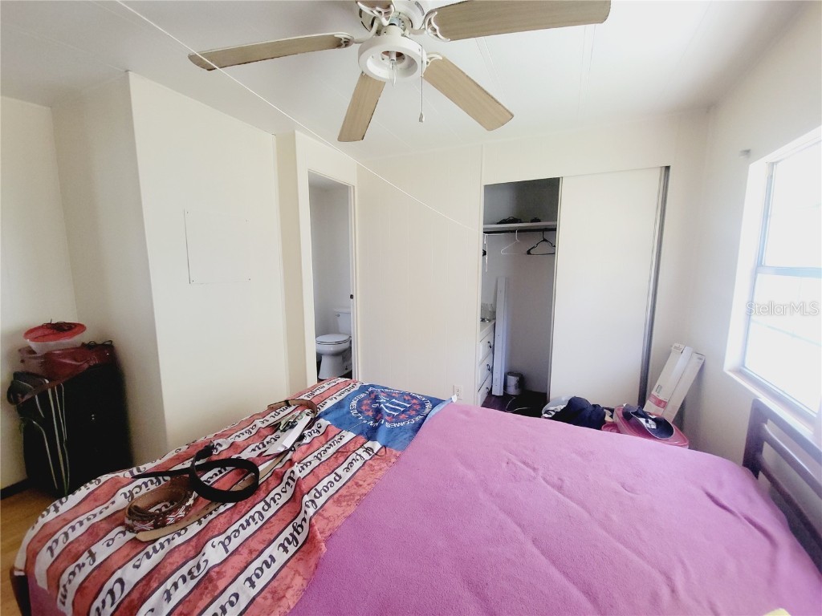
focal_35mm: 13
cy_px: 308
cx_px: 411
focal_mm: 2.2
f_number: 2.2
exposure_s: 1/60
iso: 200
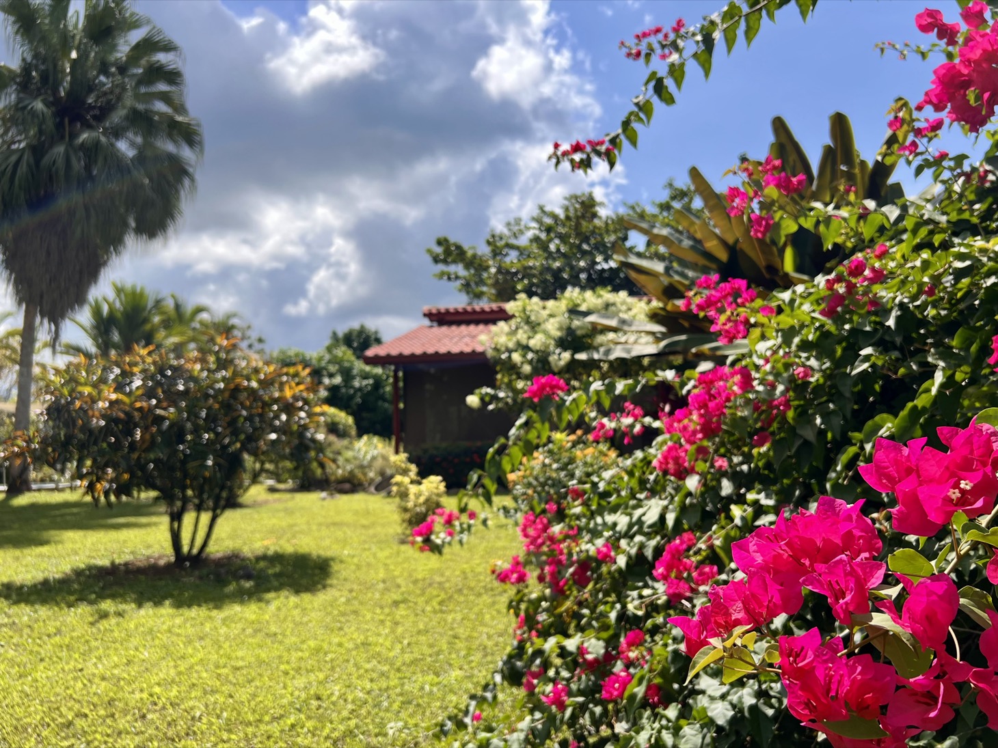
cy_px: 374
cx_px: 499
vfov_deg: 53.1
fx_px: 750
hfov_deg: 67.3
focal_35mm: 26
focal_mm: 5.7
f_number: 1.5
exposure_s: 1/2165
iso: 50
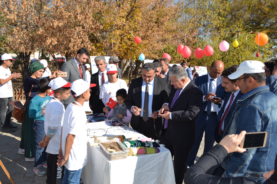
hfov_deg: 61.9
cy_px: 92
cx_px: 138
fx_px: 231
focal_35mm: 30
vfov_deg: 43.6
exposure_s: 1/200
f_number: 9
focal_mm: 20
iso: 100
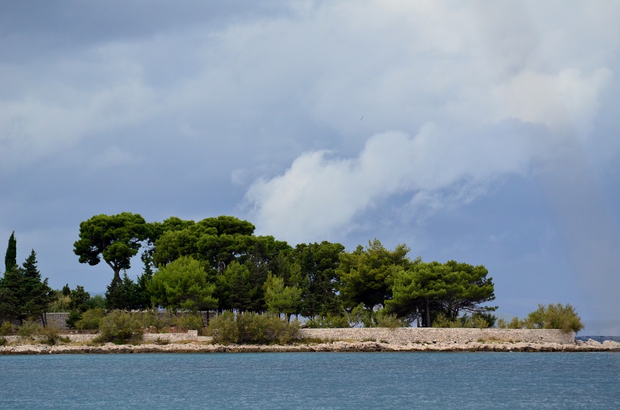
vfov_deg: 4.7
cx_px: 310
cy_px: 205
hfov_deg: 7.1
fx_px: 5026
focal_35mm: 292
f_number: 5.3
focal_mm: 195
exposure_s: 1/8000
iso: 1000
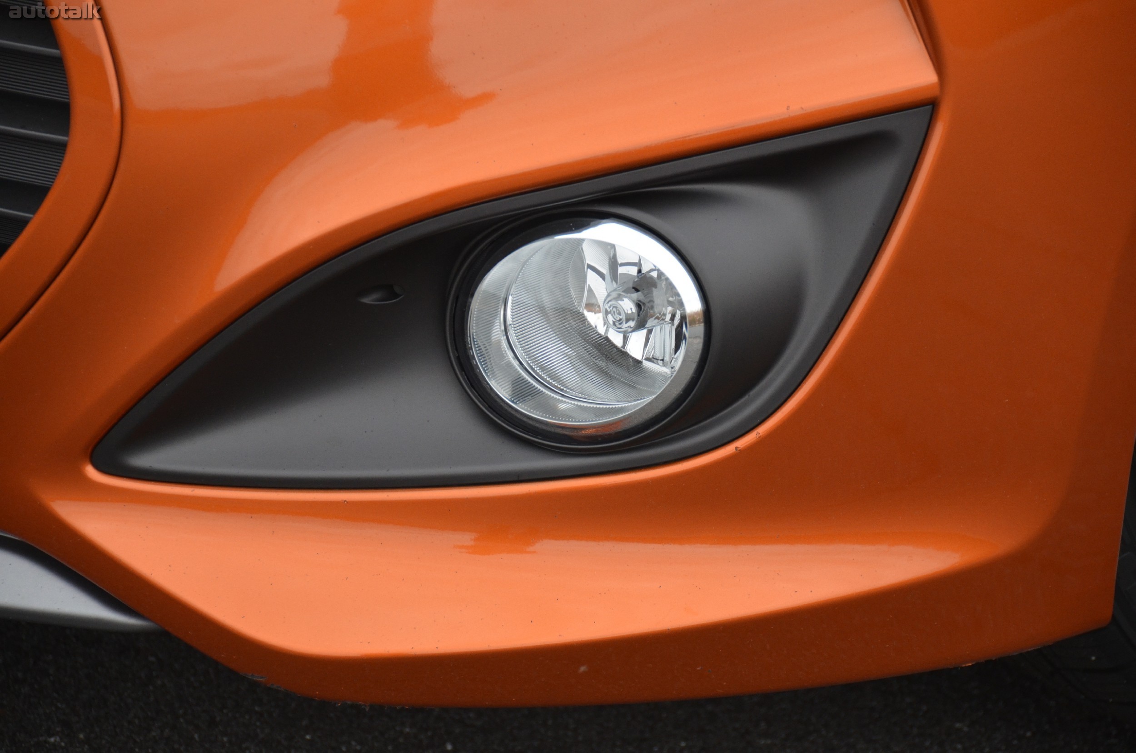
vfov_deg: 6.1
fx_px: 7085
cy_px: 376
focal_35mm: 225
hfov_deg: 9.2
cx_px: 568
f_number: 5.6
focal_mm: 150
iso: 900
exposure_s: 1/500
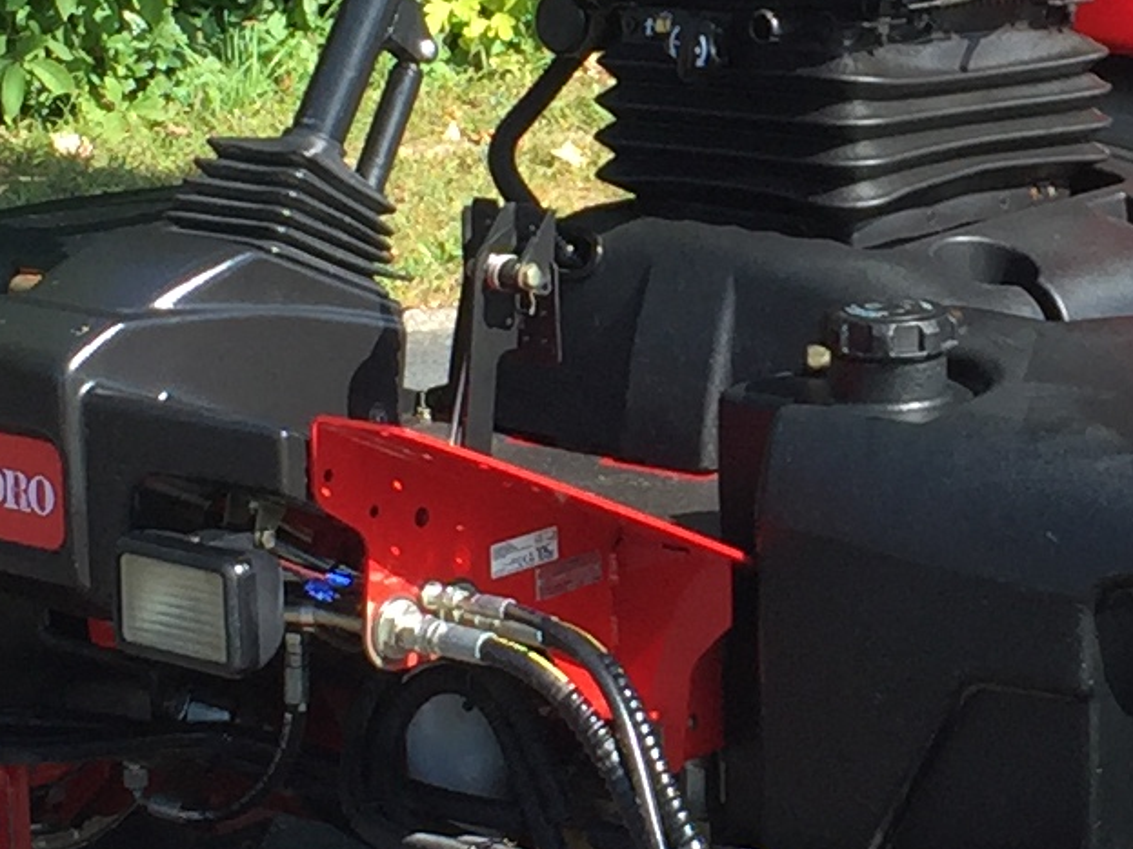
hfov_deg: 12.9
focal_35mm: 152
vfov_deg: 9.7
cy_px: 251
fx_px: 4974
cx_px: 969
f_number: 2.2
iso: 32
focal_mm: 4.15
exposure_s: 1/425
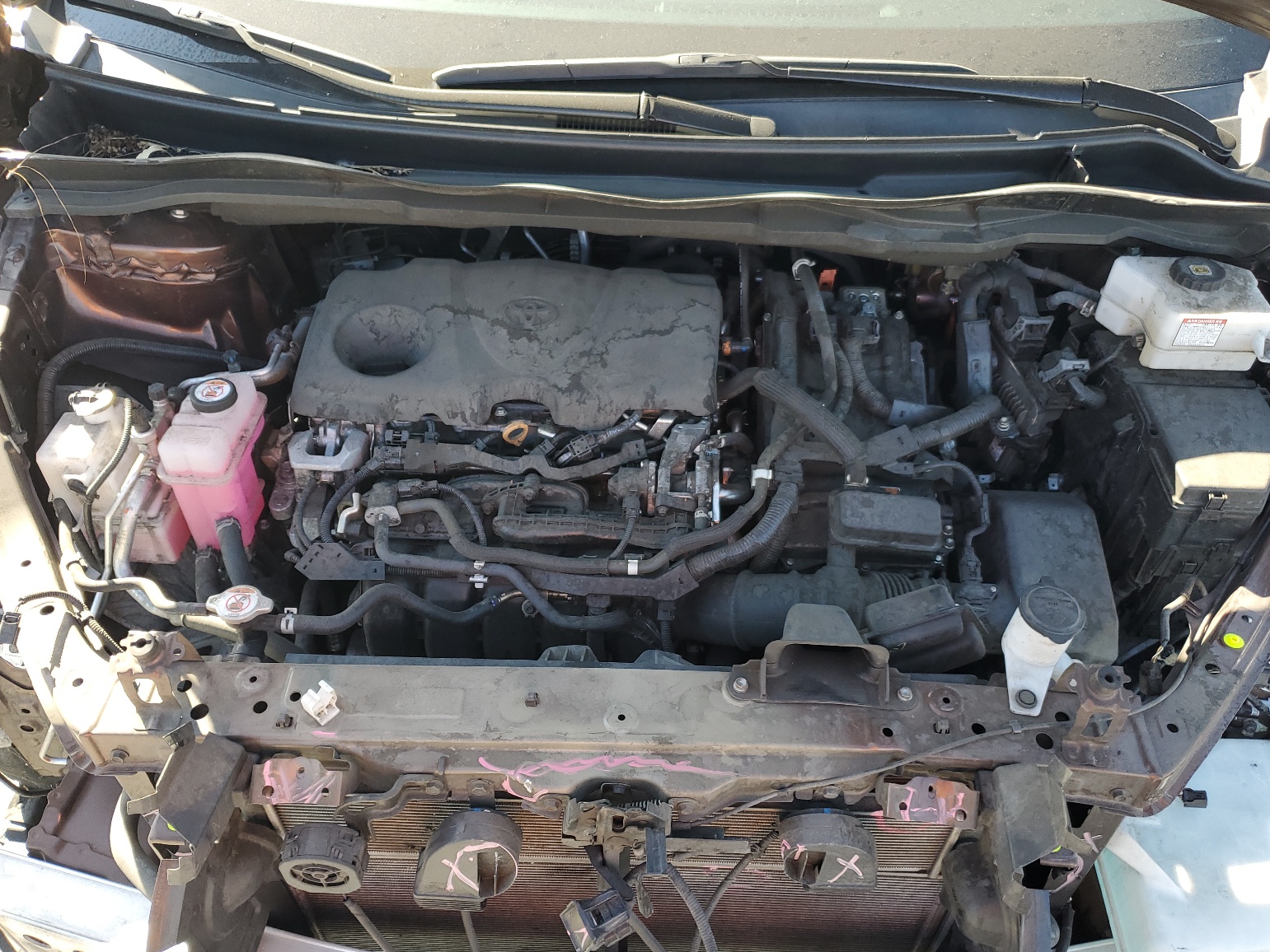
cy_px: 487
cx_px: 645
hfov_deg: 65.3
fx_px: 991
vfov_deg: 51.4
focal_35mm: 27
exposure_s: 1/217
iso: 50
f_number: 1.5
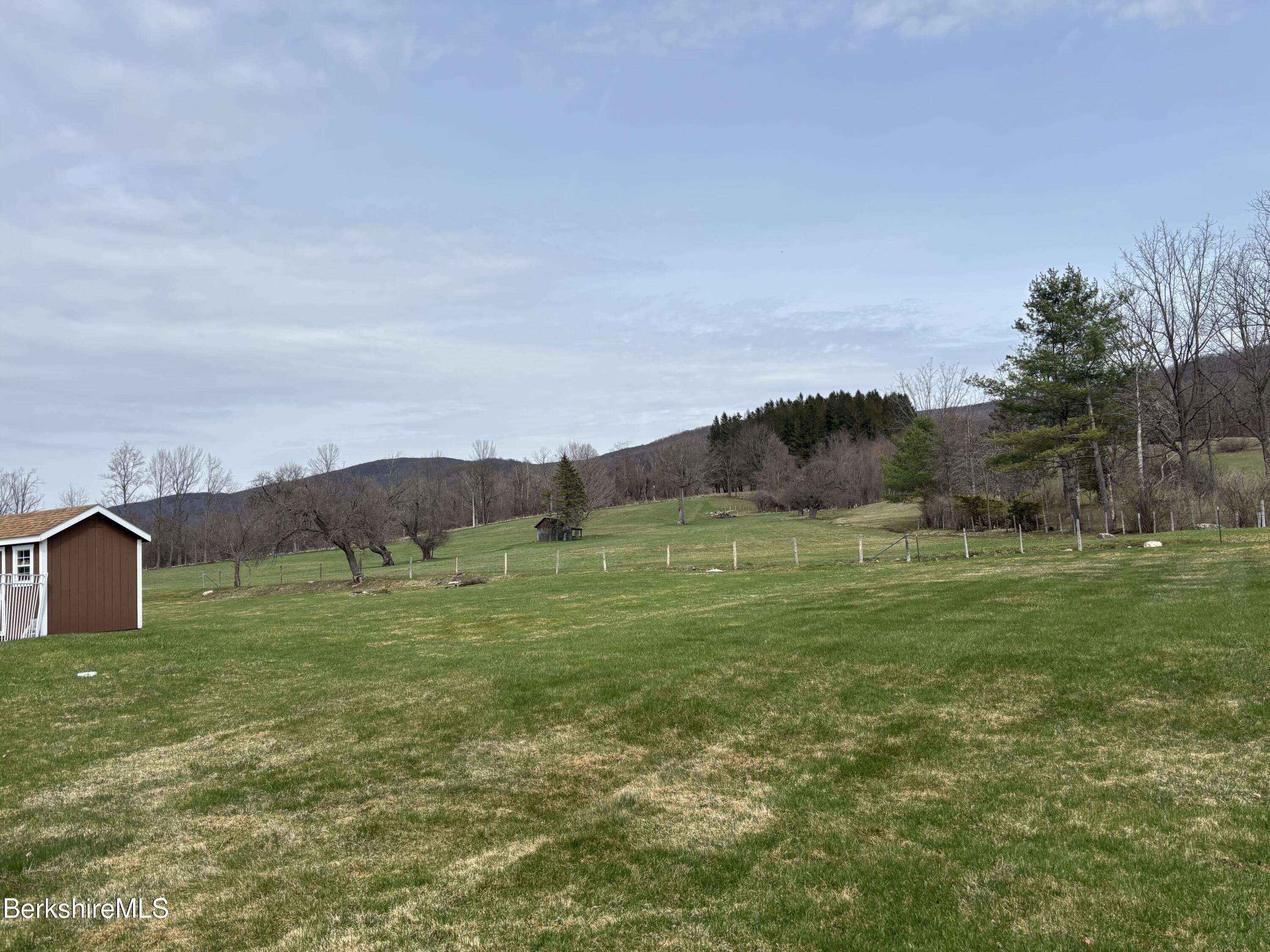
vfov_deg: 53.1
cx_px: 635
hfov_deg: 67.3
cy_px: 476
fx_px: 954
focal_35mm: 26
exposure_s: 1/4425
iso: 50
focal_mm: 5.96
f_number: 1.6
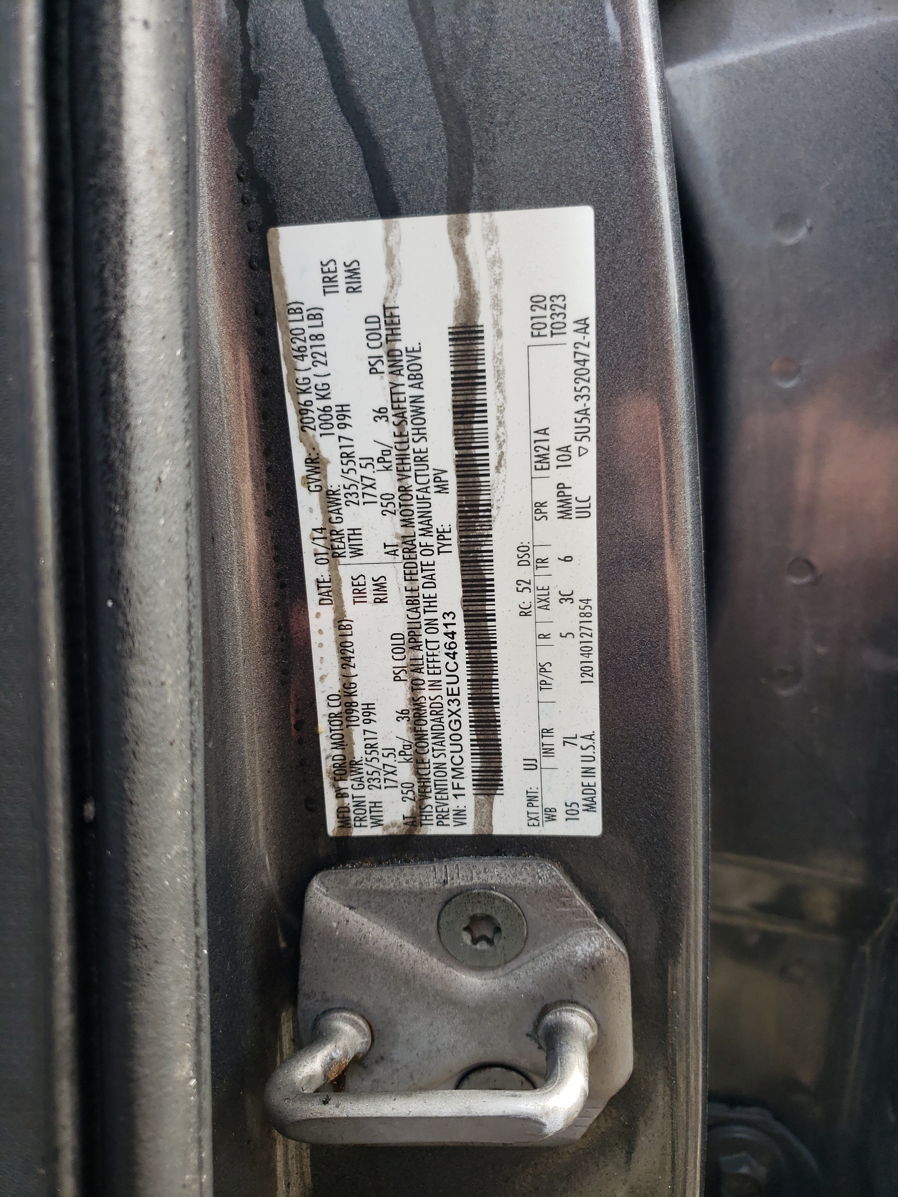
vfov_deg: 67.3
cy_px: 598
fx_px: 899
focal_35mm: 26
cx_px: 449
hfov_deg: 53.1
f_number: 1.5
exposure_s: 1/286
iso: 50
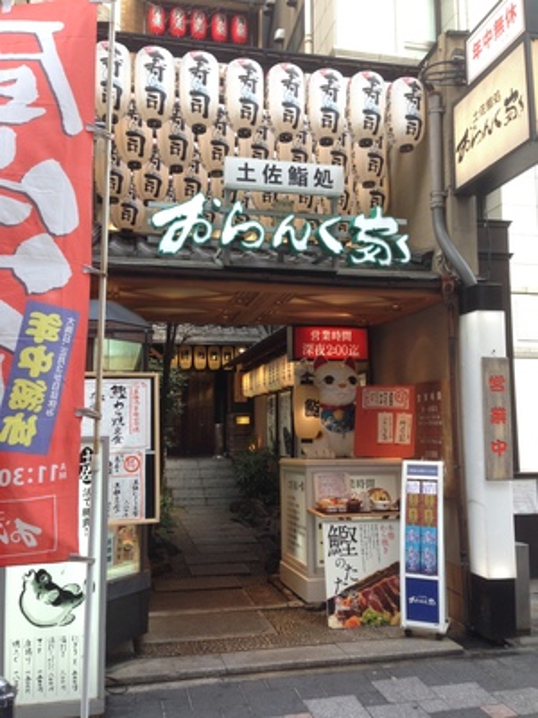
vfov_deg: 55.4
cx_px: 269
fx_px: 684
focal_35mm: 33
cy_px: 359
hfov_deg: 42.9
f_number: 2.4
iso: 64
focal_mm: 4.12
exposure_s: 1/120
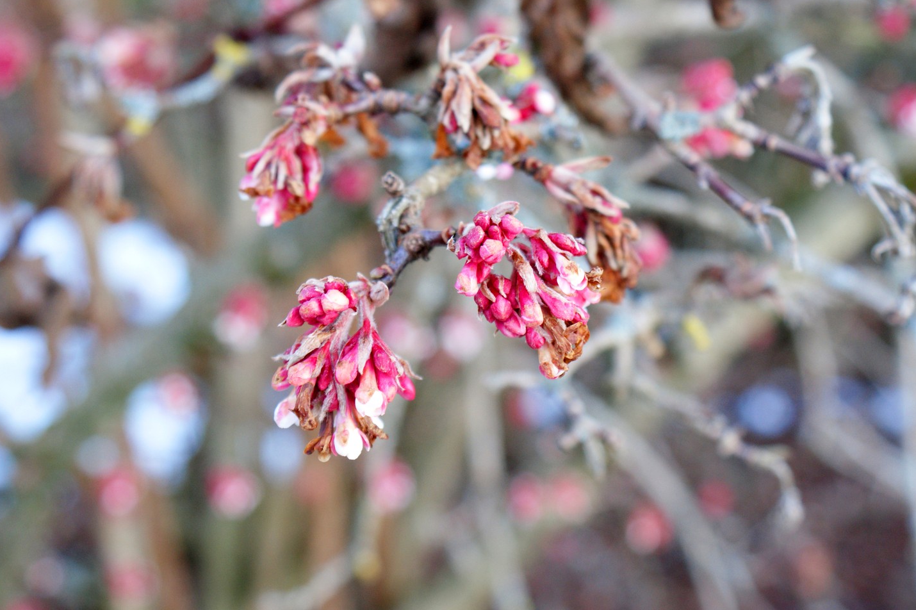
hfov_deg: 33.6
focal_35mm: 60
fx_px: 1515
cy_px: 269
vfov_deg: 22.7
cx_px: 495
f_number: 5.6
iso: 400
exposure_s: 1/60
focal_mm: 35
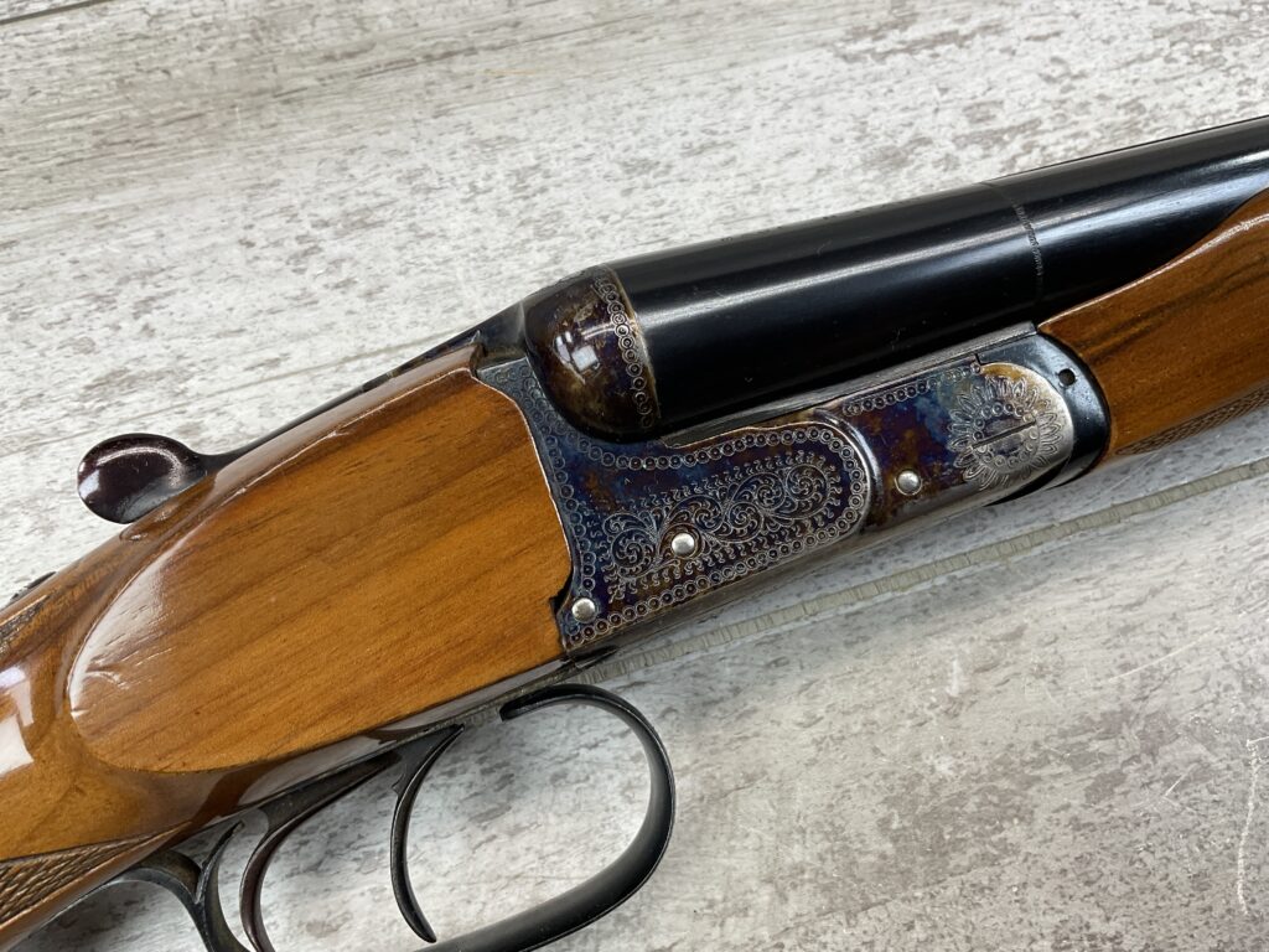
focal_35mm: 29
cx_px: 634
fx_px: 1063
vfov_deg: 48.2
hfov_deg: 61.7
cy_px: 476
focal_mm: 3
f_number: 1.8
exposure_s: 1/120
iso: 20
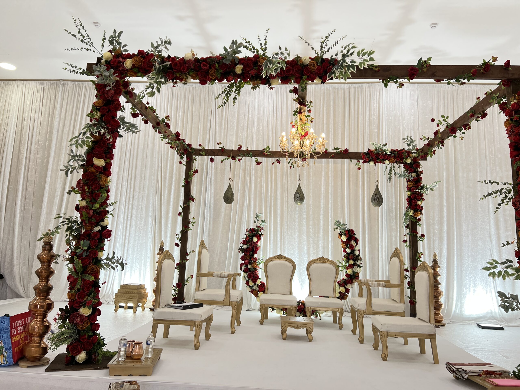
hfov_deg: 67.3
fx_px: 391
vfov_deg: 53.1
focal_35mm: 26
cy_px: 195
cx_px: 260
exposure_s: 1/100
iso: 64
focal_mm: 5.7
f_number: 1.5
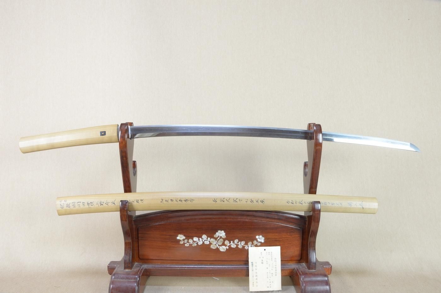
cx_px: 220
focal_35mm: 30
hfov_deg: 62.0
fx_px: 367
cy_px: 146
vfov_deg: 43.5
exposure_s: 1/1.6
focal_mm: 20
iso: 400
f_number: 11
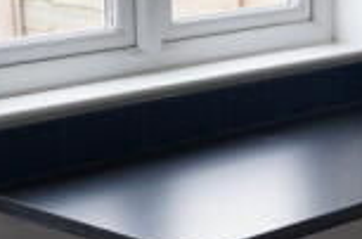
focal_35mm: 116
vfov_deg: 11.7
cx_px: 331
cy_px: 69
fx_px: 1163
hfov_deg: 17.4
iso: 400
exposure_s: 1/60
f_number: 4
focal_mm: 18
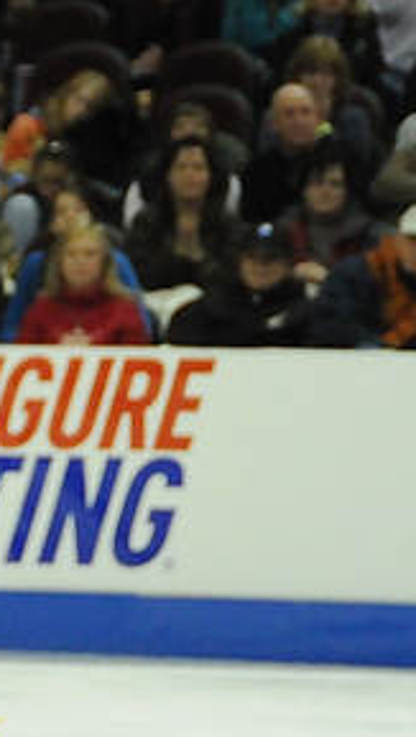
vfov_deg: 4.7
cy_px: 495
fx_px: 8933
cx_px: -462
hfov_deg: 2.7
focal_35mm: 456
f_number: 5.6
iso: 3200
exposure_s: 1/800
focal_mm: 105
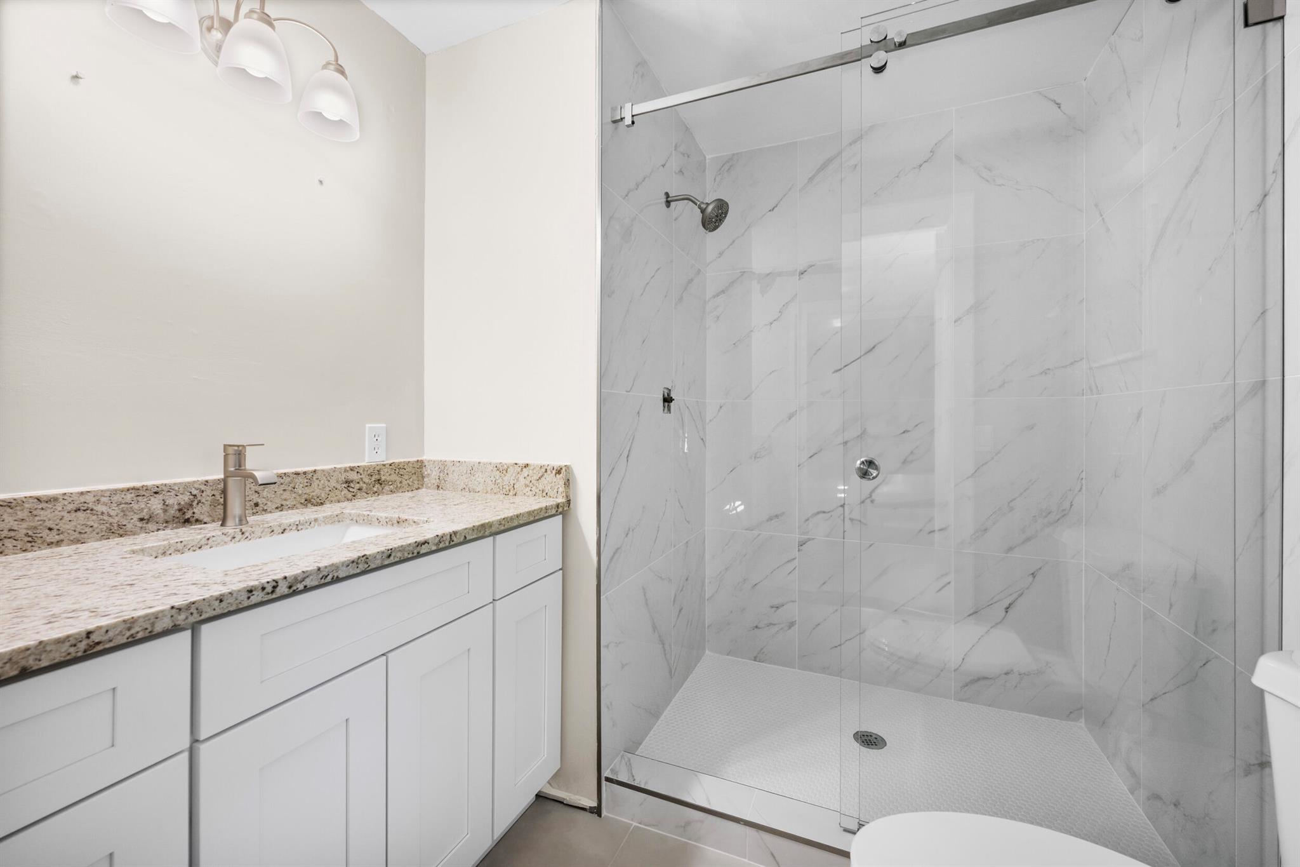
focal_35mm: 14
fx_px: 505
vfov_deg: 81.2
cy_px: 434
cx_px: 650
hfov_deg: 104.3
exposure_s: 1/13
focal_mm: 14
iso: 500
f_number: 8
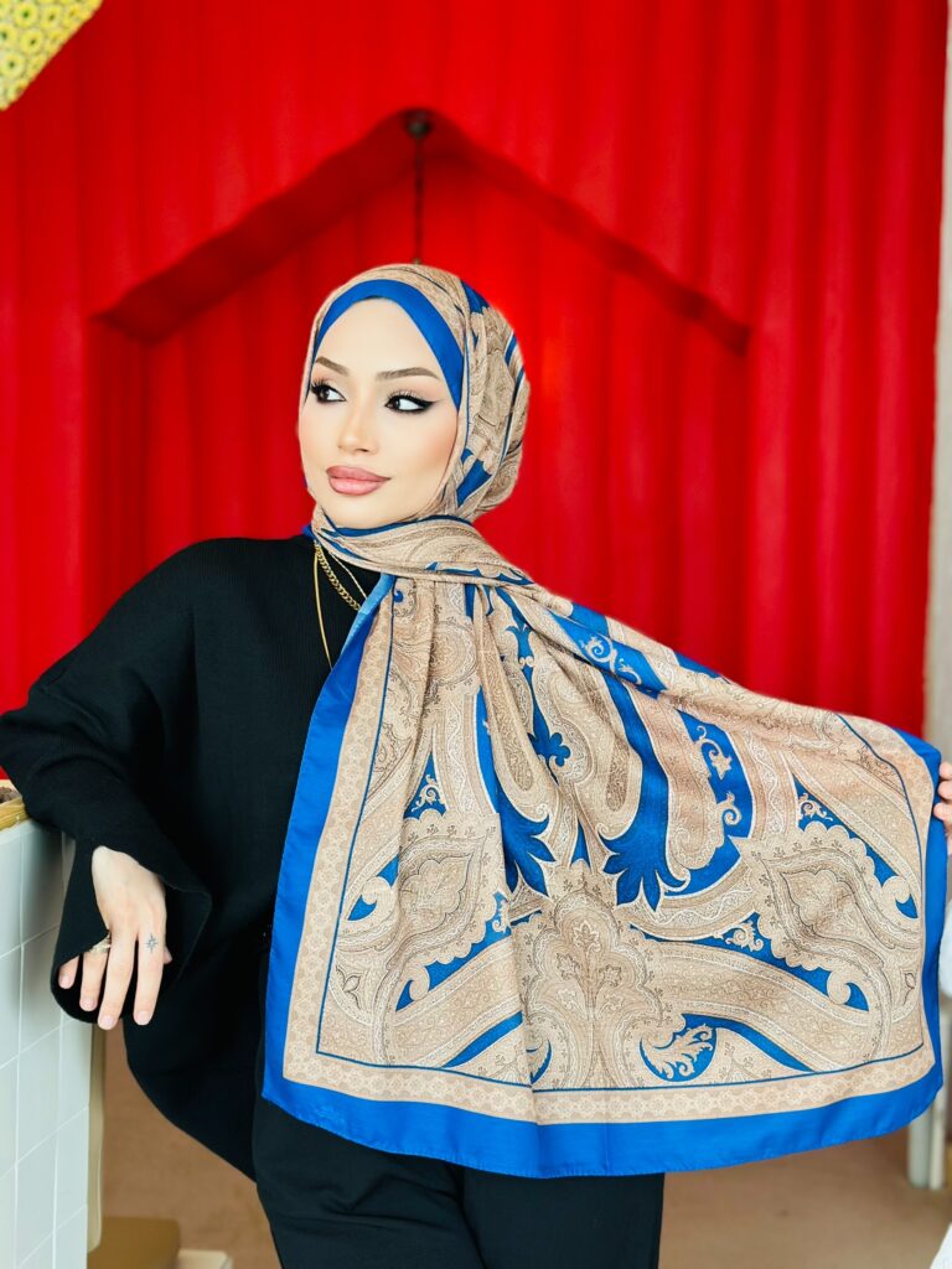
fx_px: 1760
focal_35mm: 48
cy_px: 634
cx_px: 476
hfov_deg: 30.3
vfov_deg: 39.7
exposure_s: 1/100
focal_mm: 6.86
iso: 100
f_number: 1.78
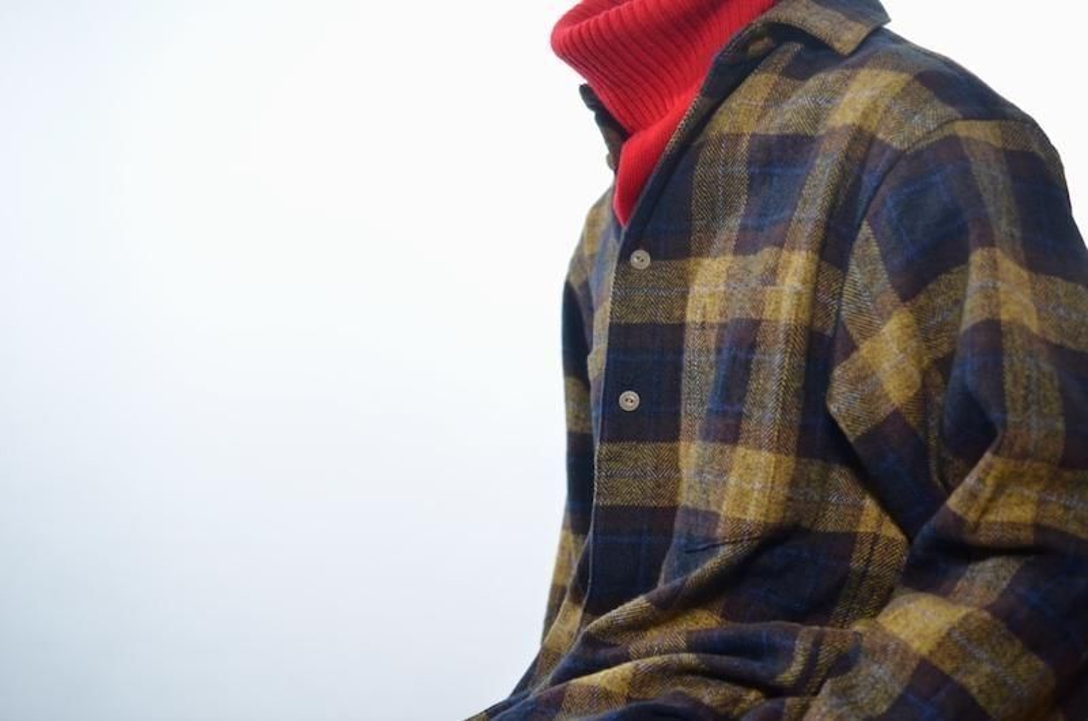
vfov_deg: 22.5
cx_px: 544
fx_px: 1810
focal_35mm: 60
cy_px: 360
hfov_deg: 33.5
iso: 800
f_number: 3.5
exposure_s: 1/50
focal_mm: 40
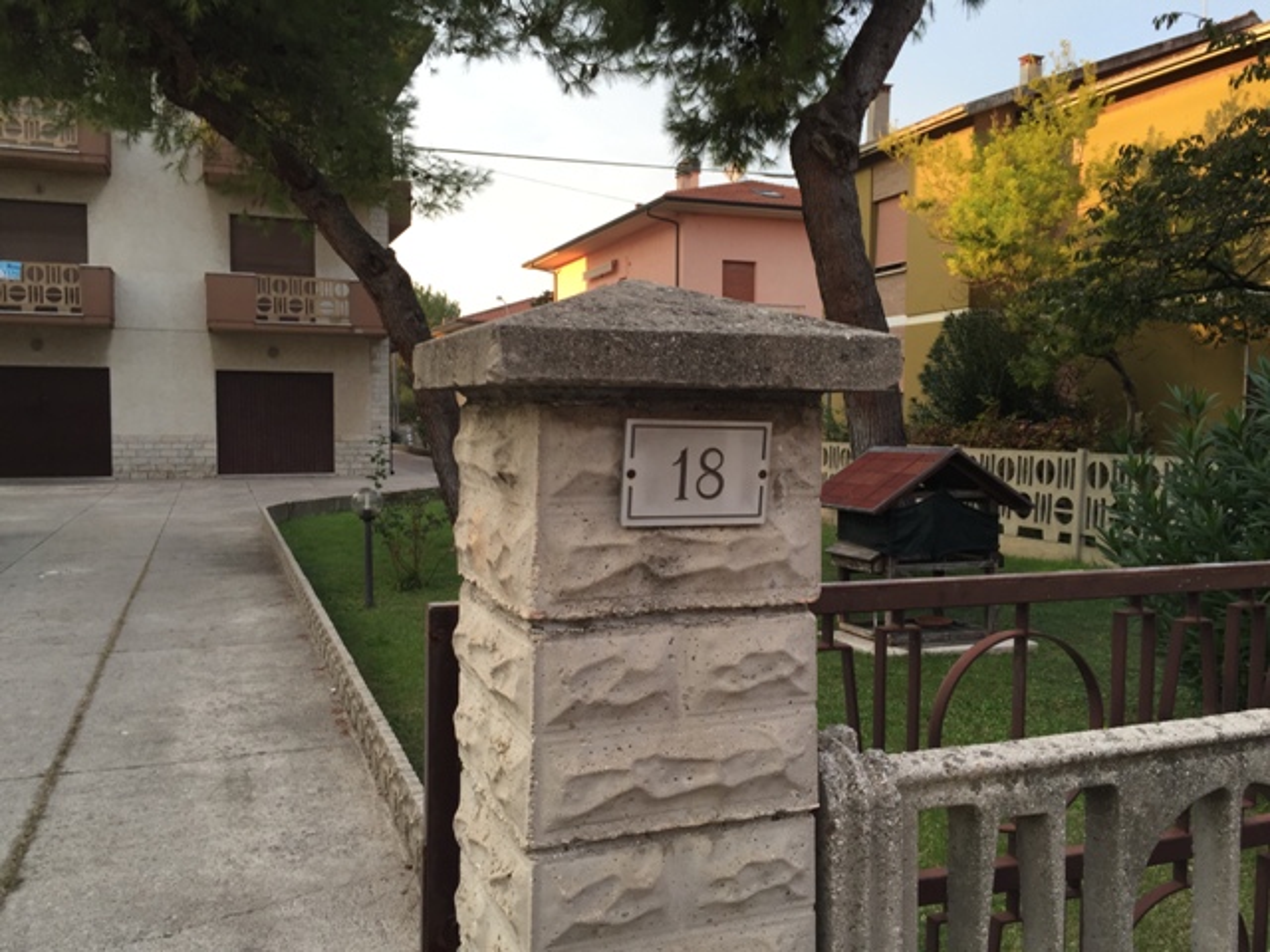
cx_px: 635
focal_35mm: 29
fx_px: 1064
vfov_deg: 48.2
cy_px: 476
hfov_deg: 61.7
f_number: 2.2
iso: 32
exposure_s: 1/199
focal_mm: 4.15
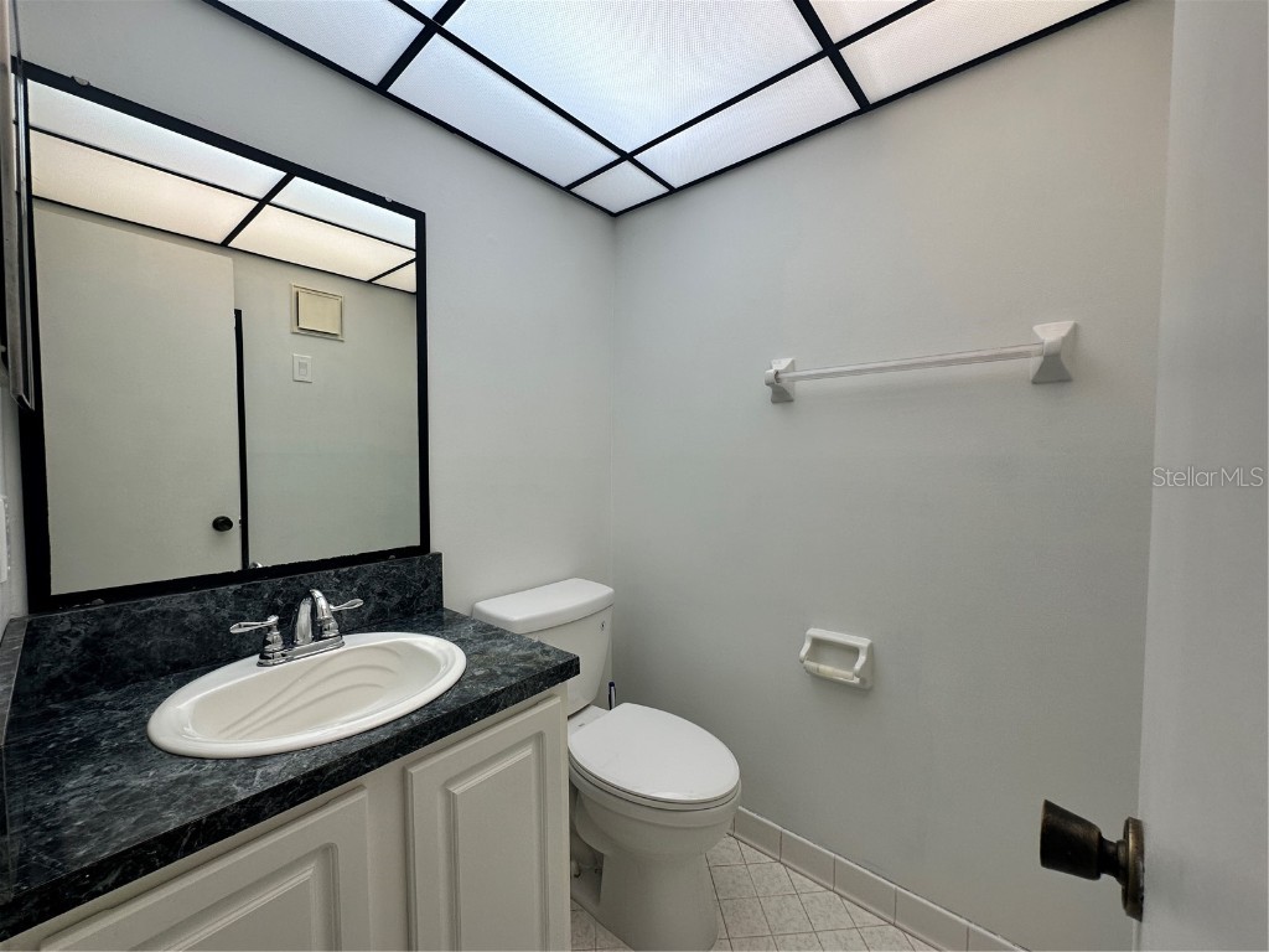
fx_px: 513
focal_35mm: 14
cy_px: 476
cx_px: 634
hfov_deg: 102.1
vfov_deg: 85.7
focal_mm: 2.22
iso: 64
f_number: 2.2
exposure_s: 1/120
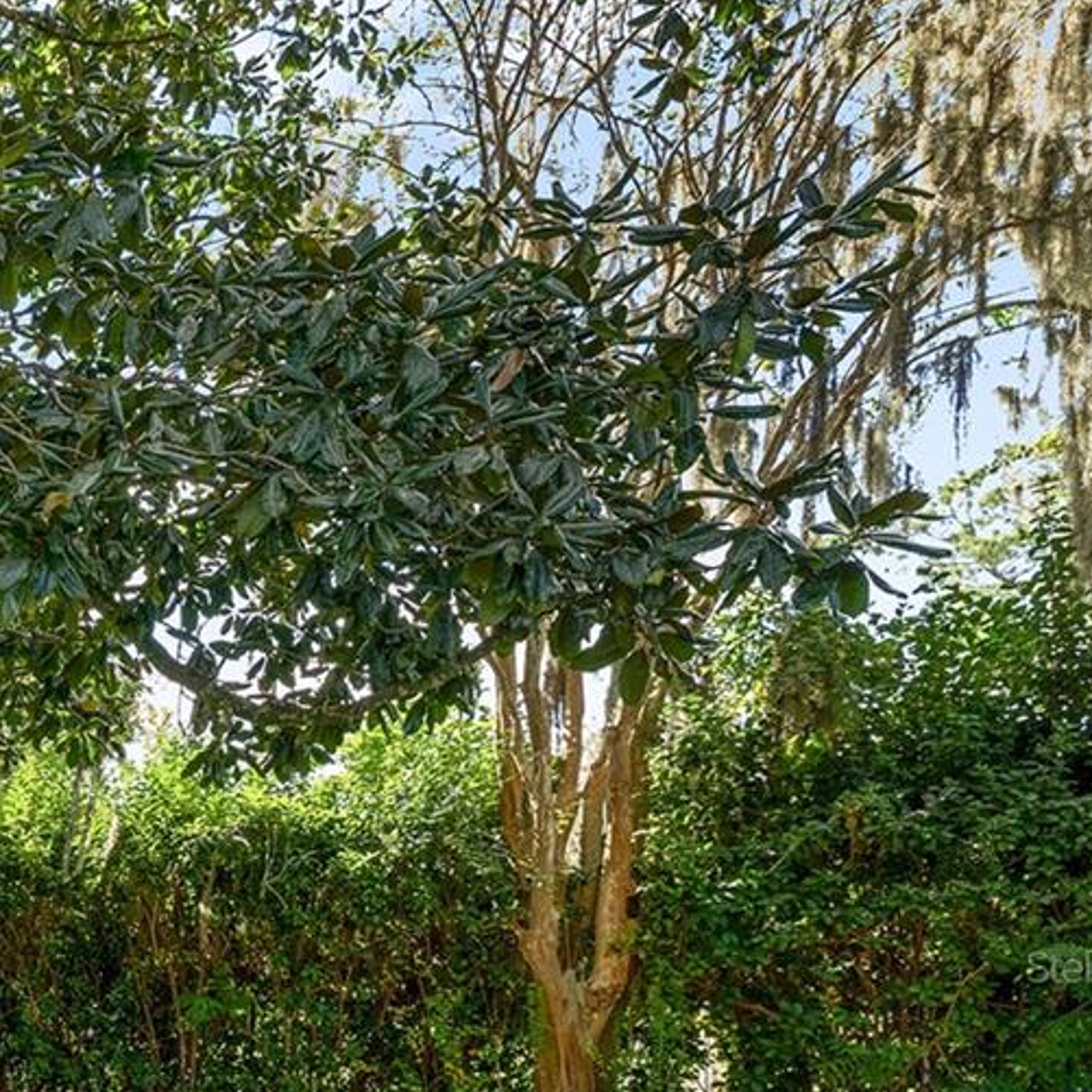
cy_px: 966
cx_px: -523
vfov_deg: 40.8
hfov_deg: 28.9
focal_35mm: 38
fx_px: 1356
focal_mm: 14
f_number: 7.1
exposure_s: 1/60
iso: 320
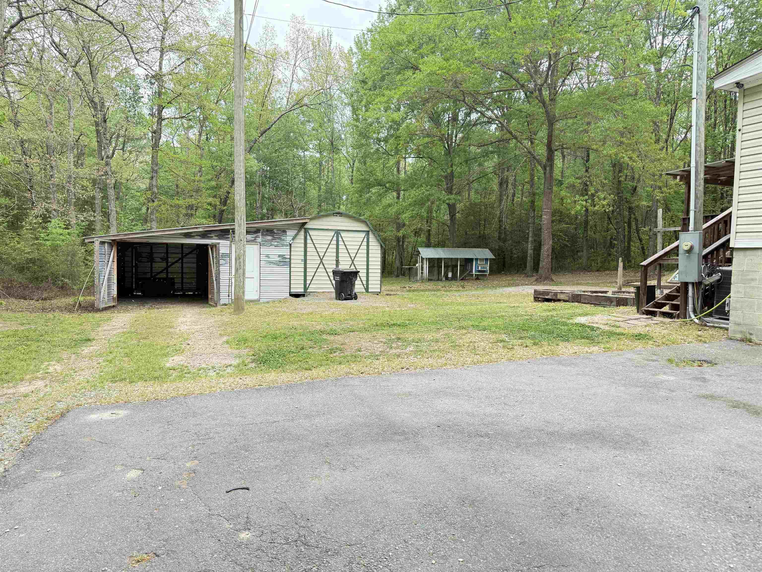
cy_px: 286
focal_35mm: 24
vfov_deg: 56.8
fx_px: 528
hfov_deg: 71.6
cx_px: 381
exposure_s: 1/849
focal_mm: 6.76
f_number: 1.78
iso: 100
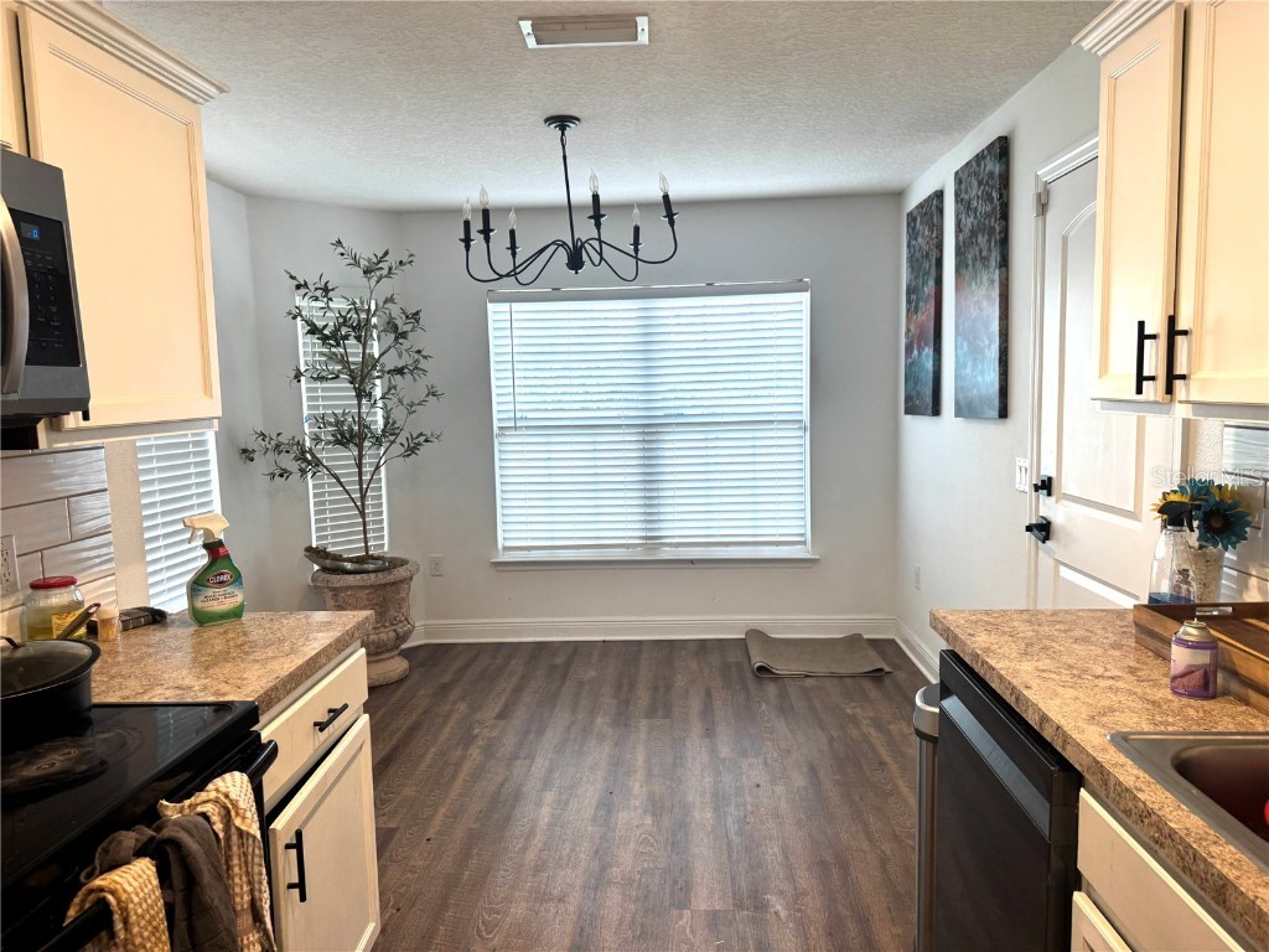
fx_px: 880
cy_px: 476
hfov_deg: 71.6
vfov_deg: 56.8
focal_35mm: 24
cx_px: 634
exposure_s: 1/120
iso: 125
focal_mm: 6.76
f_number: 1.78
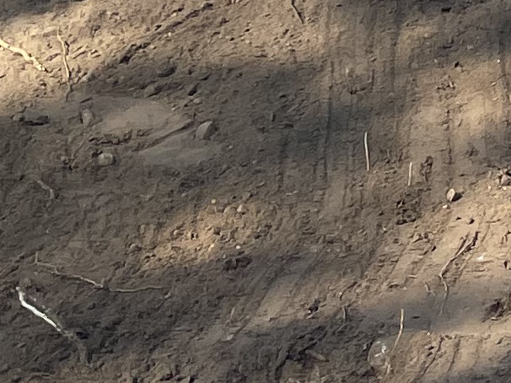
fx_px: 2553
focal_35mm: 173
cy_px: -553
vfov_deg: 7.9
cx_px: 1336
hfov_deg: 9.7
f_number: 1.6
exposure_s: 1/2304
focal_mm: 4.2
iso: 32
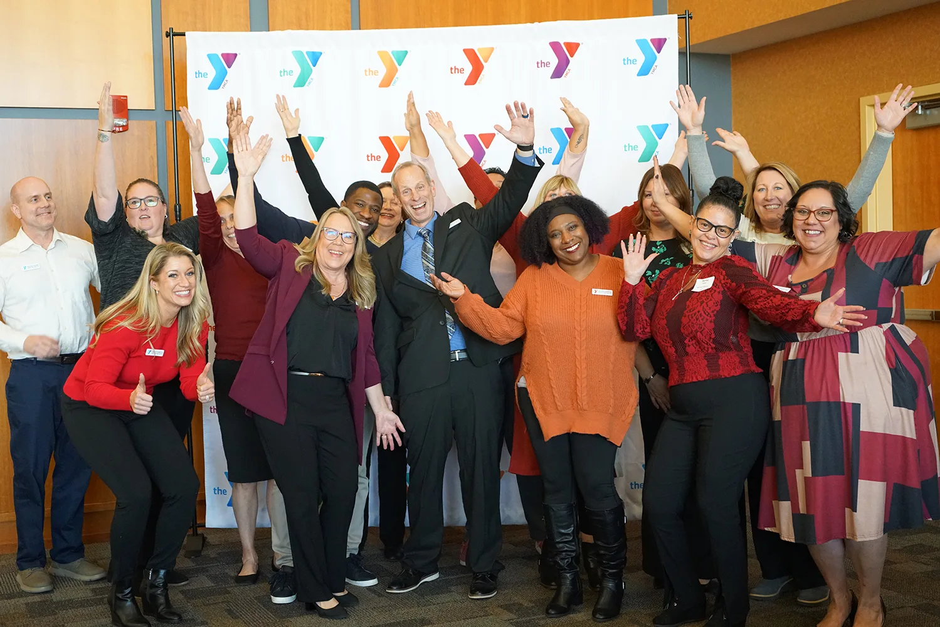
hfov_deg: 39.6
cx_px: 470
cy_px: 314
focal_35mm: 50
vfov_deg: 27.0
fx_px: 1306
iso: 6400
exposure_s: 1/160
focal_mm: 50
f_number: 4
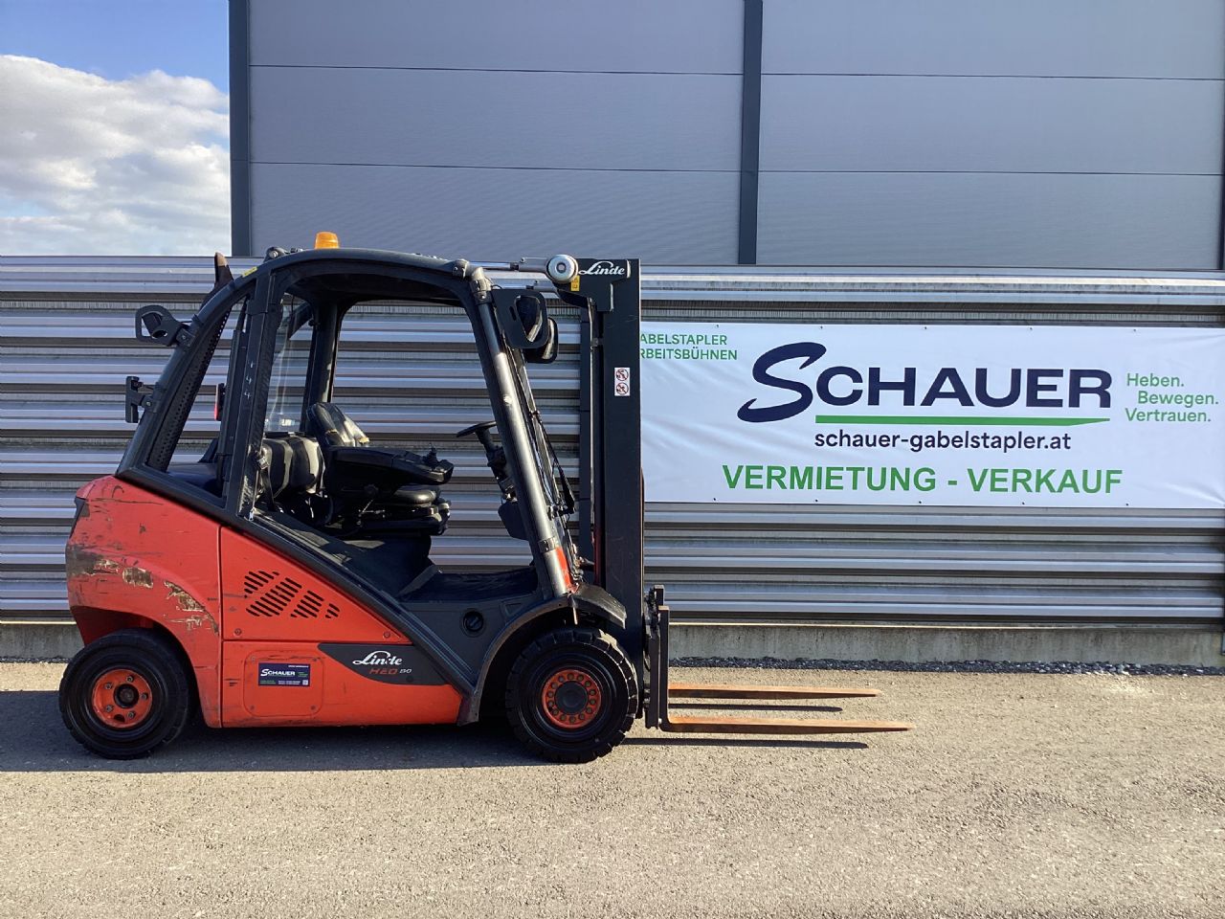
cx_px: 612
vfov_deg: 45.4
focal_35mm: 31
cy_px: 460
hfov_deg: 58.4
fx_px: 1097
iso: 25
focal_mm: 3.3
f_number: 2.4
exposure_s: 1/242
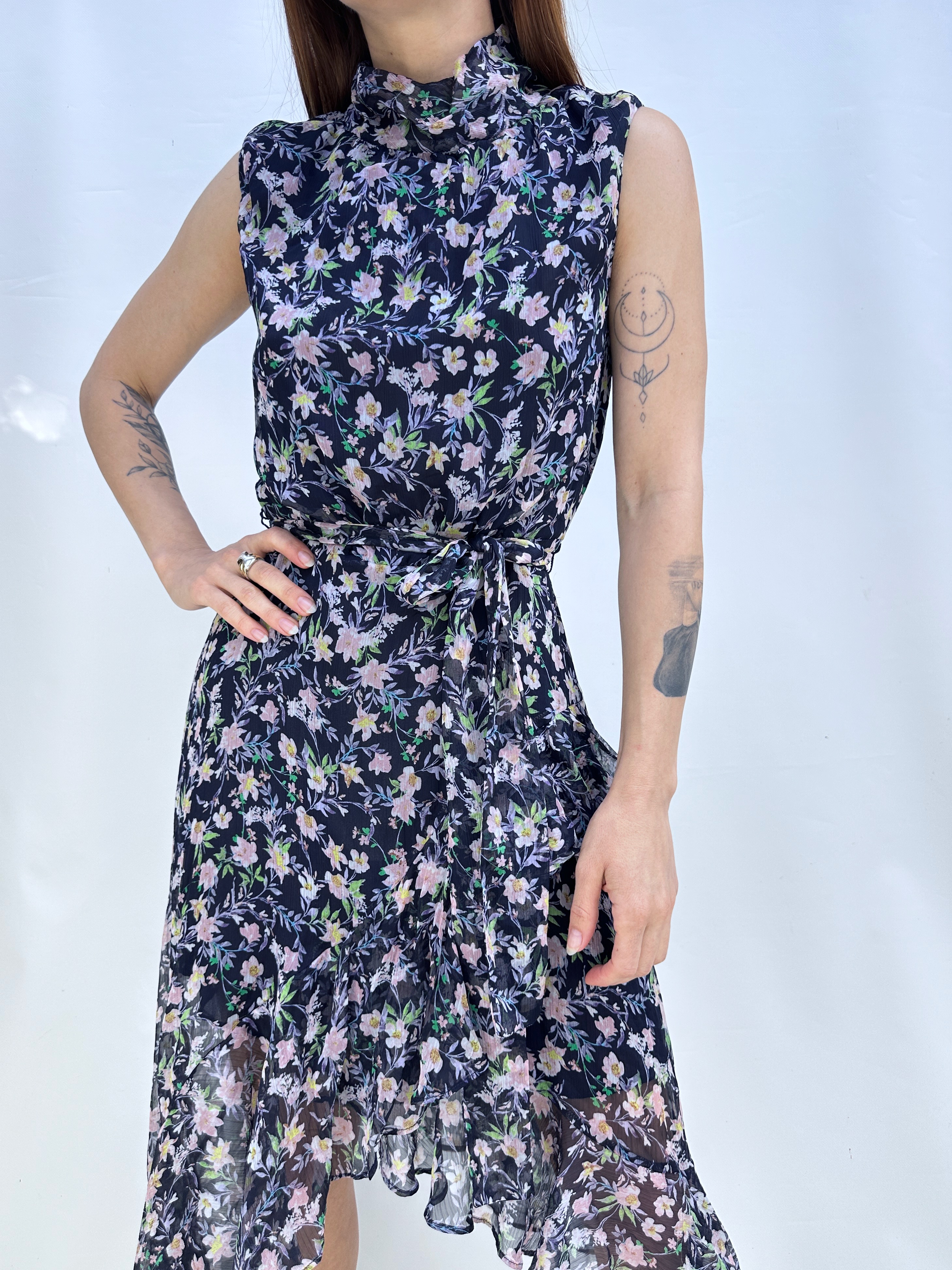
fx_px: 917
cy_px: 643
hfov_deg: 54.9
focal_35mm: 25
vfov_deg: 69.4
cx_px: 458
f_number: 1.78
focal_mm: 6.86
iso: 80
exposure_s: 1/409
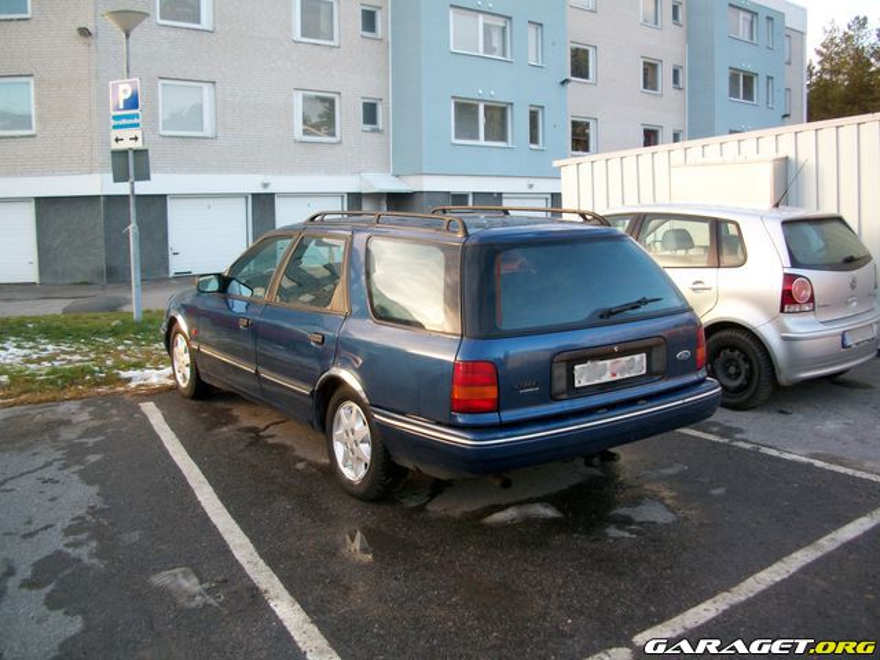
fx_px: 890
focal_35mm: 35
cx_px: 440
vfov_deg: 40.7
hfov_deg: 52.6
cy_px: 330
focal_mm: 6.3
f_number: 3.1
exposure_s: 1/60
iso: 80
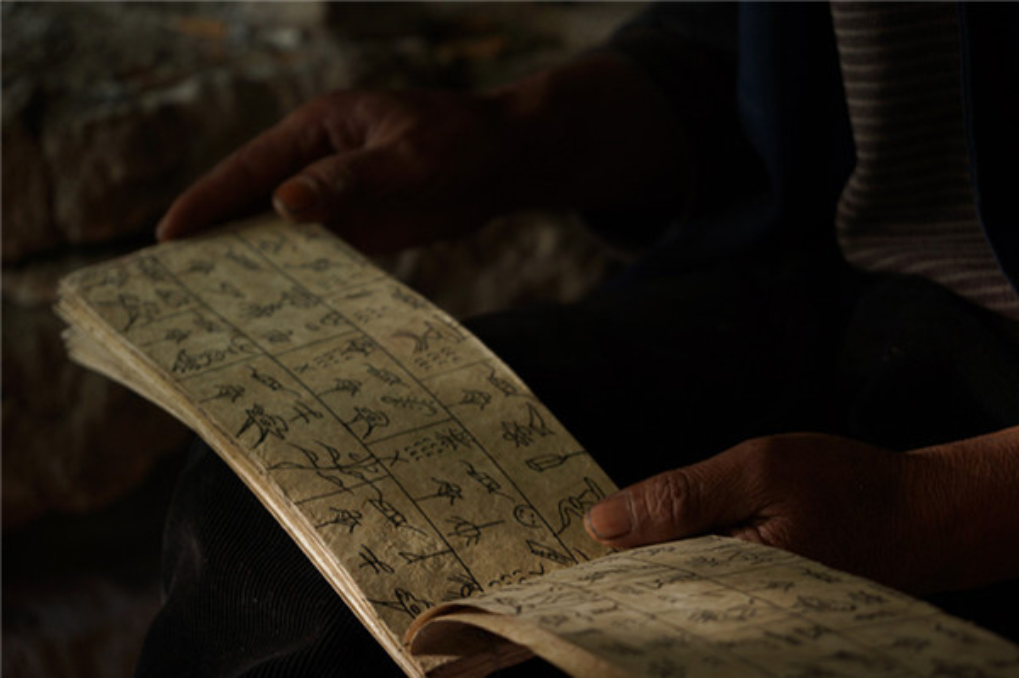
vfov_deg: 13.0
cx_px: 510
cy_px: 339
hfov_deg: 19.5
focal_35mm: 105
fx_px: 2970
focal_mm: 70
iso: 100
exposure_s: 1/30
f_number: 4
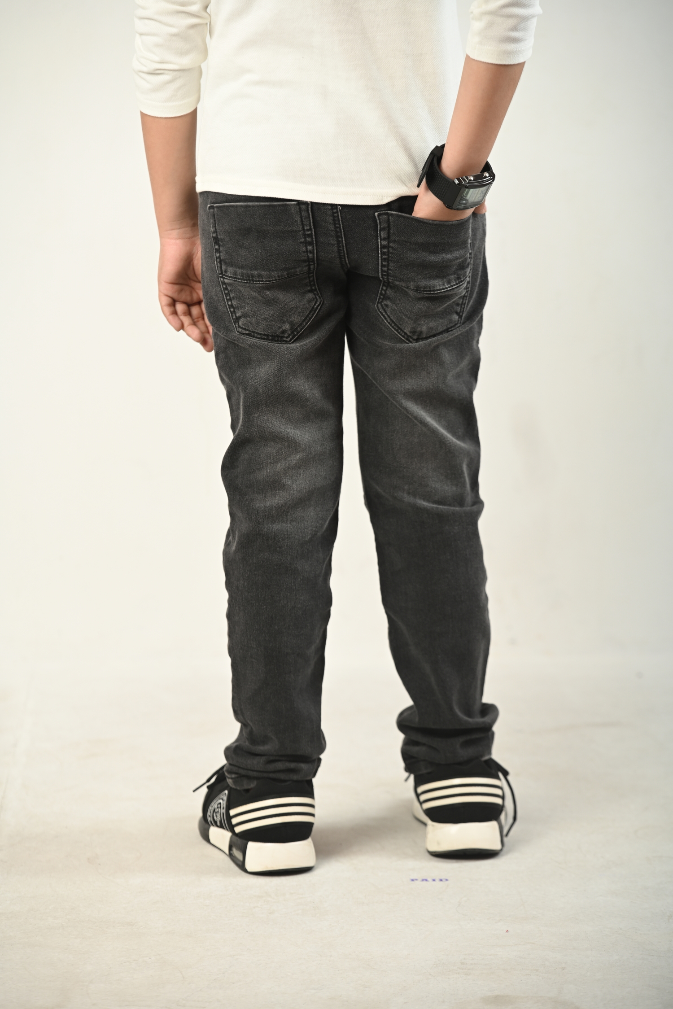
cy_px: 504
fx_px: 4905
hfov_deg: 7.8
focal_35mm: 175
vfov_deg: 11.7
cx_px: 336
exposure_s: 1/200
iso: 200
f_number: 4.5
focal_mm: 175
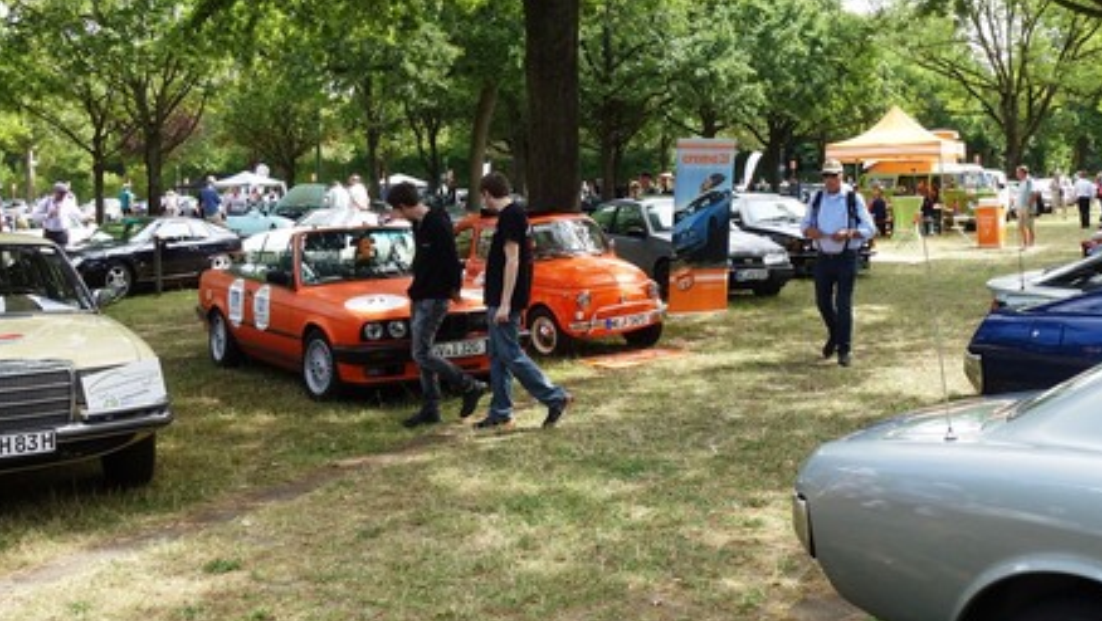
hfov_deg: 47.2
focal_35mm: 43
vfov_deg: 27.6
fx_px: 1257
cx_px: 626
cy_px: 219
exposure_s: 1/160
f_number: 5.6
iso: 160
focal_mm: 11.32
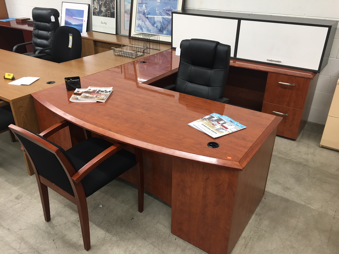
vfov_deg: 48.2
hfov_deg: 61.7
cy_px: 127
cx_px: 170
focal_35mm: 29
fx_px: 284
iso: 80
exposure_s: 1/30
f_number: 2.2
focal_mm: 4.15
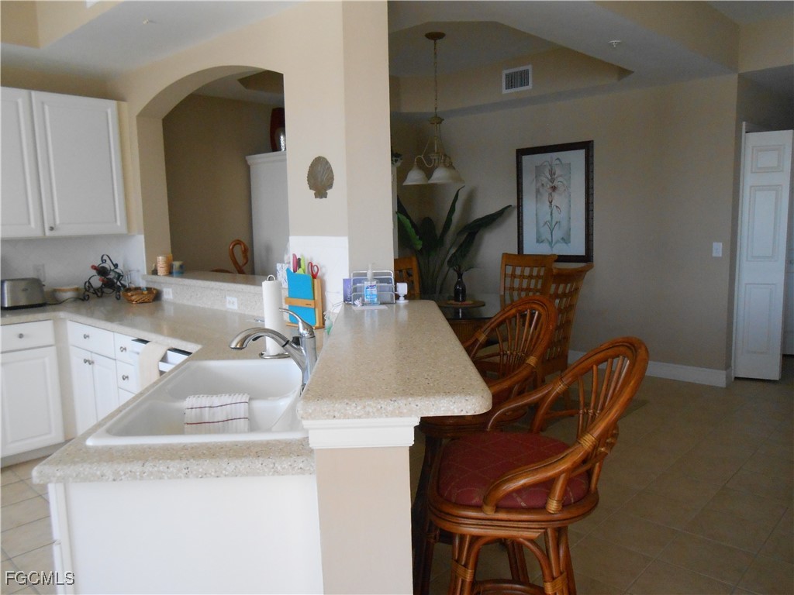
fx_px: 596
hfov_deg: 67.3
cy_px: 298
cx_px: 397
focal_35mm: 26
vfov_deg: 53.1
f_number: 3.5
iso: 400
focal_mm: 4.6
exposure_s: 1/200
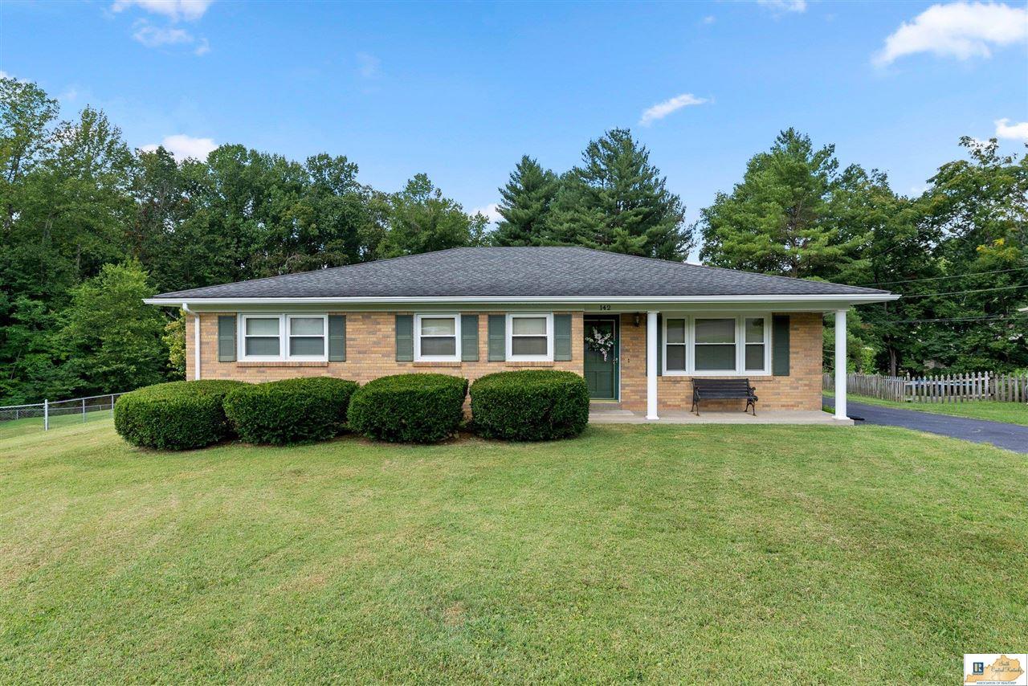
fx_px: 543
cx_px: 514
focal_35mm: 19
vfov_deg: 64.6
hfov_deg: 86.9
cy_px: 343
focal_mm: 19
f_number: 7.1
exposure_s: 1/20
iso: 100
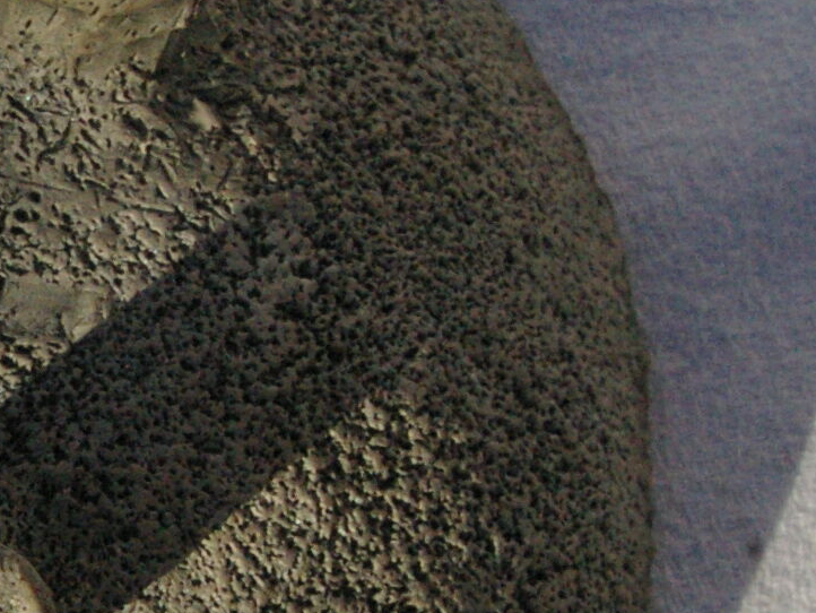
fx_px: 3679
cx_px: -297
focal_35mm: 156
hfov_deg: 12.2
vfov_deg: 9.5
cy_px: 364
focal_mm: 26
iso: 1600
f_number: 13
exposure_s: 1/1000
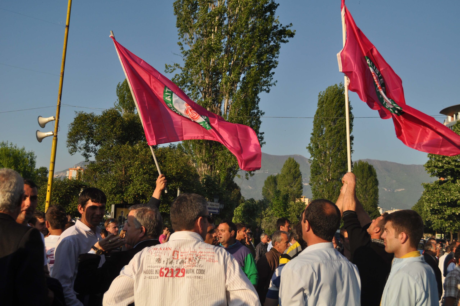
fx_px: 536
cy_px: 153
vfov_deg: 31.8
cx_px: 230
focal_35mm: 42
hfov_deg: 46.5
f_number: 5.6
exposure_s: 1/2000
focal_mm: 28
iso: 400
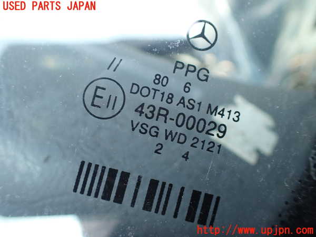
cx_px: 158
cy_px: 118
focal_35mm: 30
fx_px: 274
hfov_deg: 60.0
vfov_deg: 46.8
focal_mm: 5.4
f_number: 2.3
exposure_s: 1/125
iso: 125
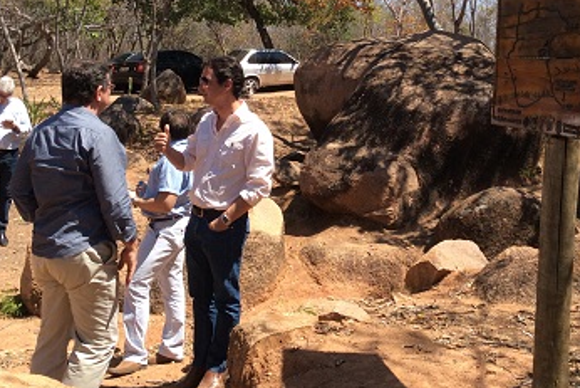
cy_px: 85
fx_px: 774
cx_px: 320
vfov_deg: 27.6
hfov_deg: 41.0
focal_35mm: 48
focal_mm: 3.3
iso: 32
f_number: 2.4
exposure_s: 1/817
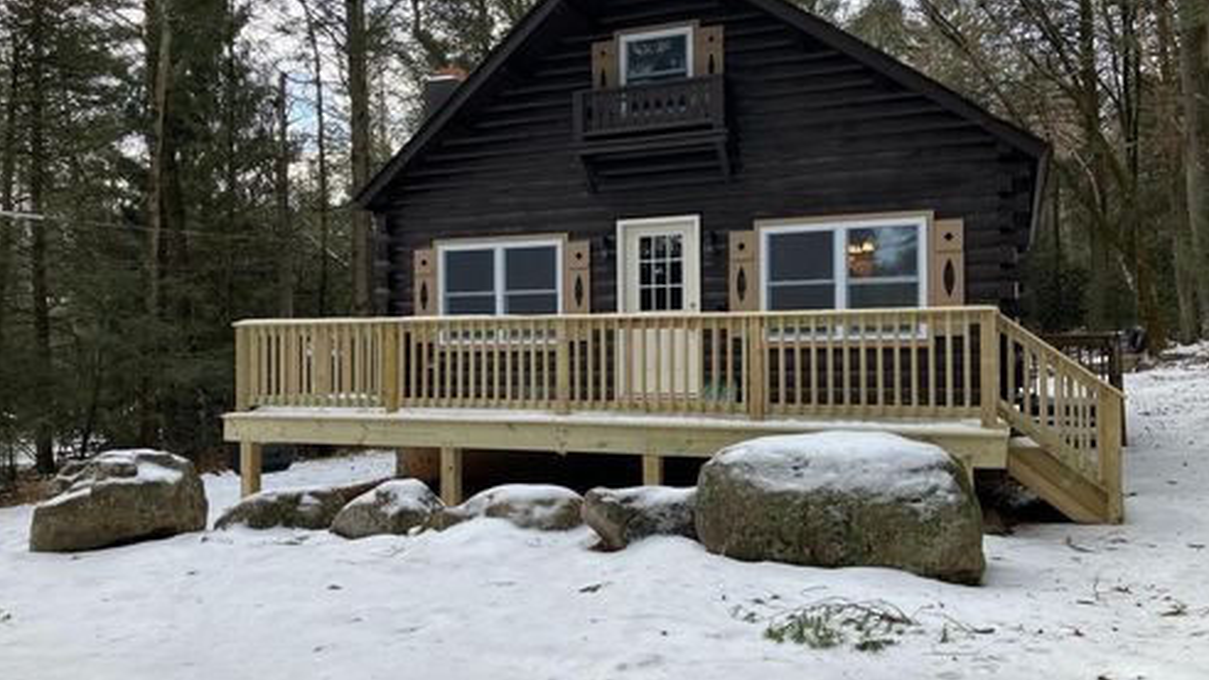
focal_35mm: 31
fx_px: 994
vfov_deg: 37.8
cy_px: 338
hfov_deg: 62.6
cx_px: 612
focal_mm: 3.99
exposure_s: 1/354
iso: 32
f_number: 1.8
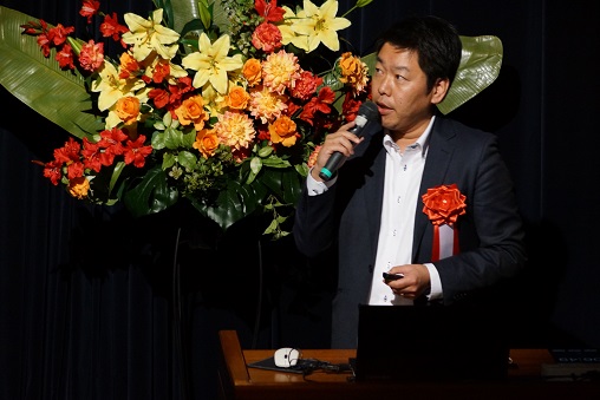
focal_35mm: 300
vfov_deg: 4.6
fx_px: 5001
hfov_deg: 6.9
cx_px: 300
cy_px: 200
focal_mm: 200
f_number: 5.6
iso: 1600
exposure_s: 1/60
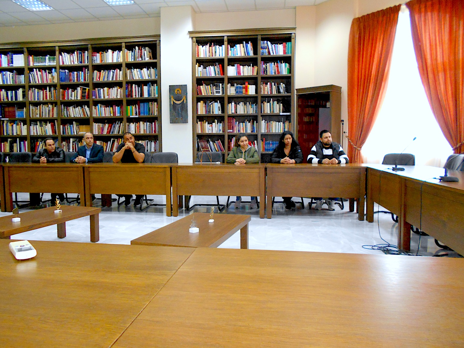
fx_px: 349
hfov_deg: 67.3
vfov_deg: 53.1
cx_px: 232
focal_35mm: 26
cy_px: 174
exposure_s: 1/25
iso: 400
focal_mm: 4.6
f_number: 3.2
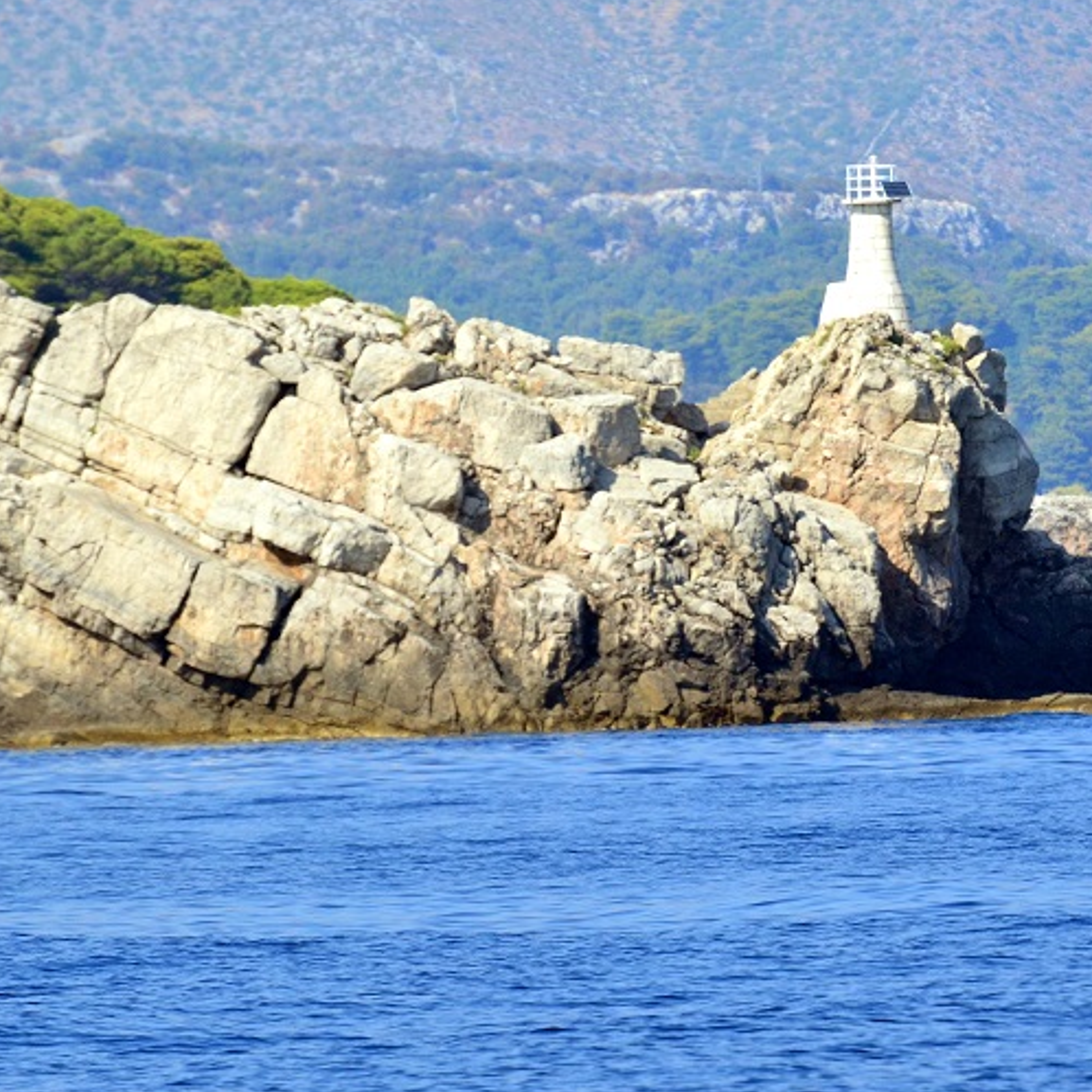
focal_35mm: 655
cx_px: 987
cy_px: 479
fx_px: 23377
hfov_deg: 2.7
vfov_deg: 2.7
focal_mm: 270
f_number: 9
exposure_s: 1/1250
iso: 640
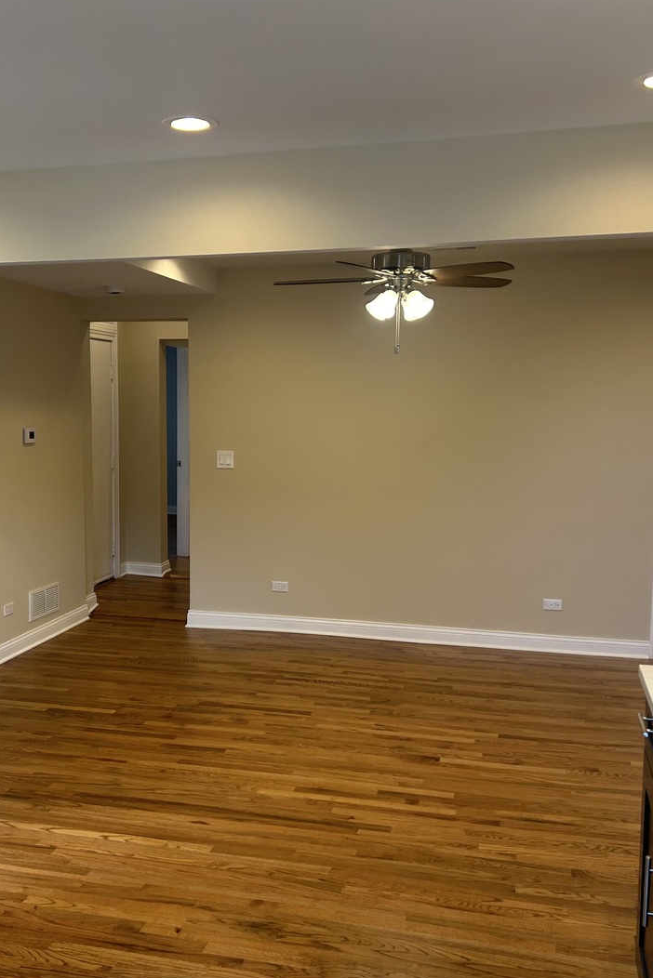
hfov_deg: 35.6
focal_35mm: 37
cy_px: 496
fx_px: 1006
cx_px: 221
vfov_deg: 51.9
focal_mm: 5.7
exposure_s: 1/120
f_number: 1.5
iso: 50
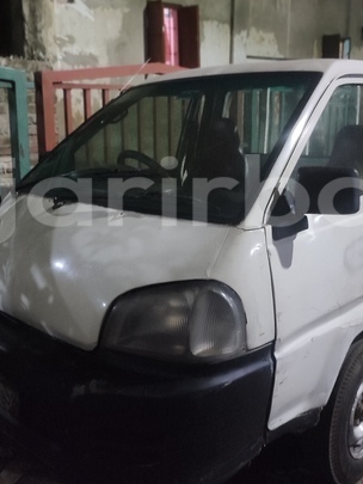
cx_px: 192
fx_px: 517
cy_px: 202
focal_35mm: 37
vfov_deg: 49.9
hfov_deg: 38.7
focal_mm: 6.04
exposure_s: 1/14
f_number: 1.9
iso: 3097
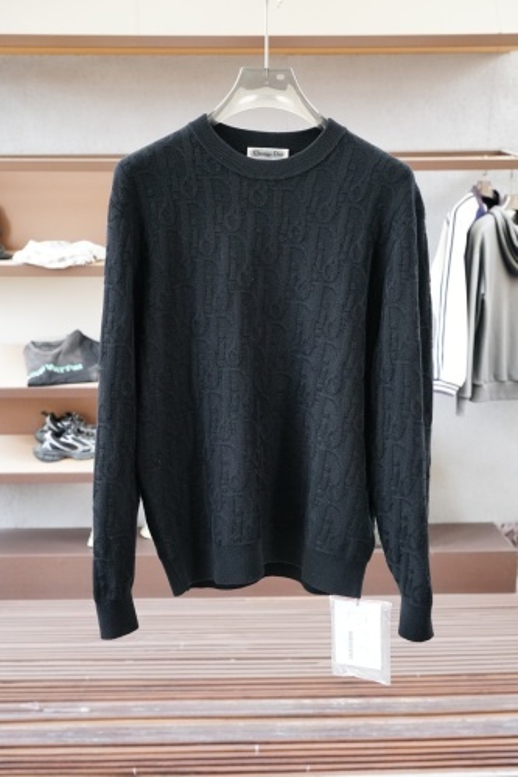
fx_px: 907
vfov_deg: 46.4
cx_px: 259
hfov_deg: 31.9
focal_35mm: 42
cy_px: 388
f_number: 4.5
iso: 1600
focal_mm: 28
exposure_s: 1/100
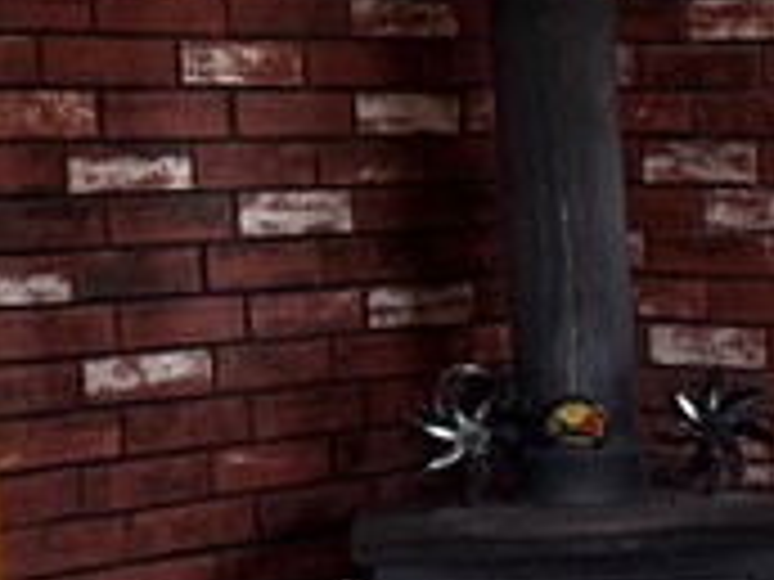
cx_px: 1647
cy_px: 544
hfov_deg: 12.0
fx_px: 3197
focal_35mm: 143
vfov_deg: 10.3
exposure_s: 1/62
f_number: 1.78
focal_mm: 6.76
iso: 200
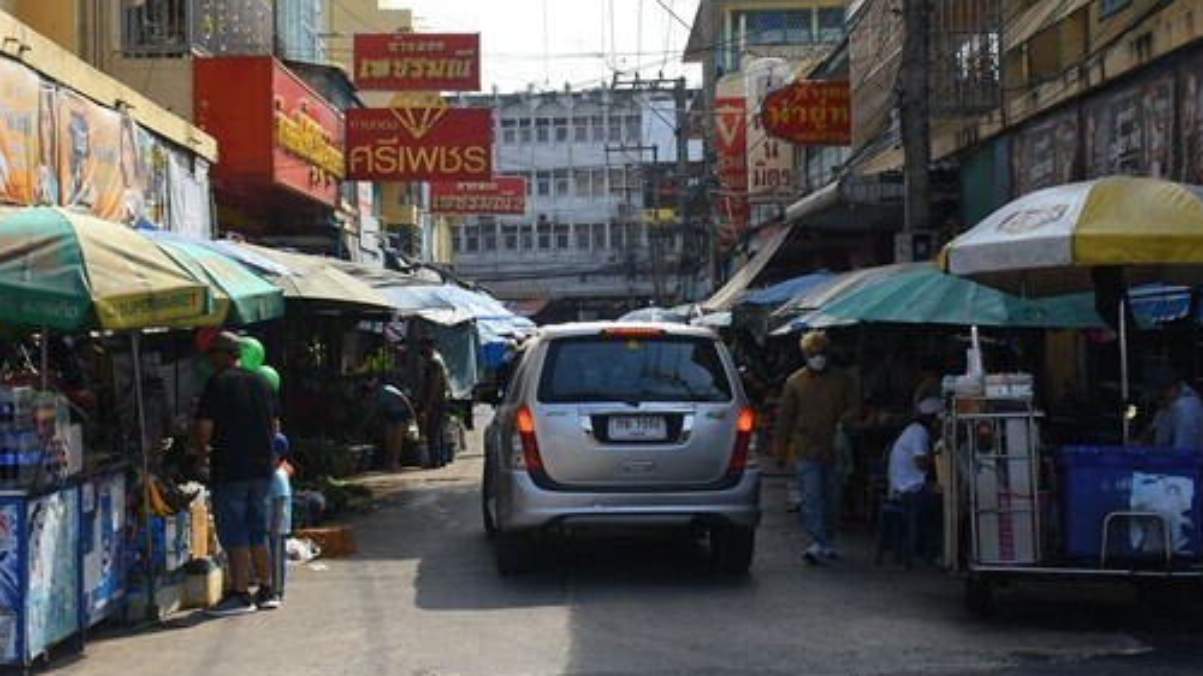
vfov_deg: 18.2
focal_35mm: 66
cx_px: 589
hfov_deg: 31.9
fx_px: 2105
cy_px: 266
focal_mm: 30
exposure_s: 1/400
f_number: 8
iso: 250
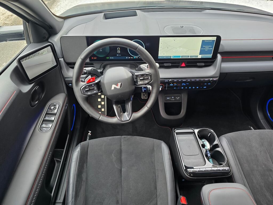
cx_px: 136
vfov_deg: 58.9
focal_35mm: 23
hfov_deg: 73.9
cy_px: 102
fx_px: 181
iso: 100
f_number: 1.7
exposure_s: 1/50
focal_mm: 6.3
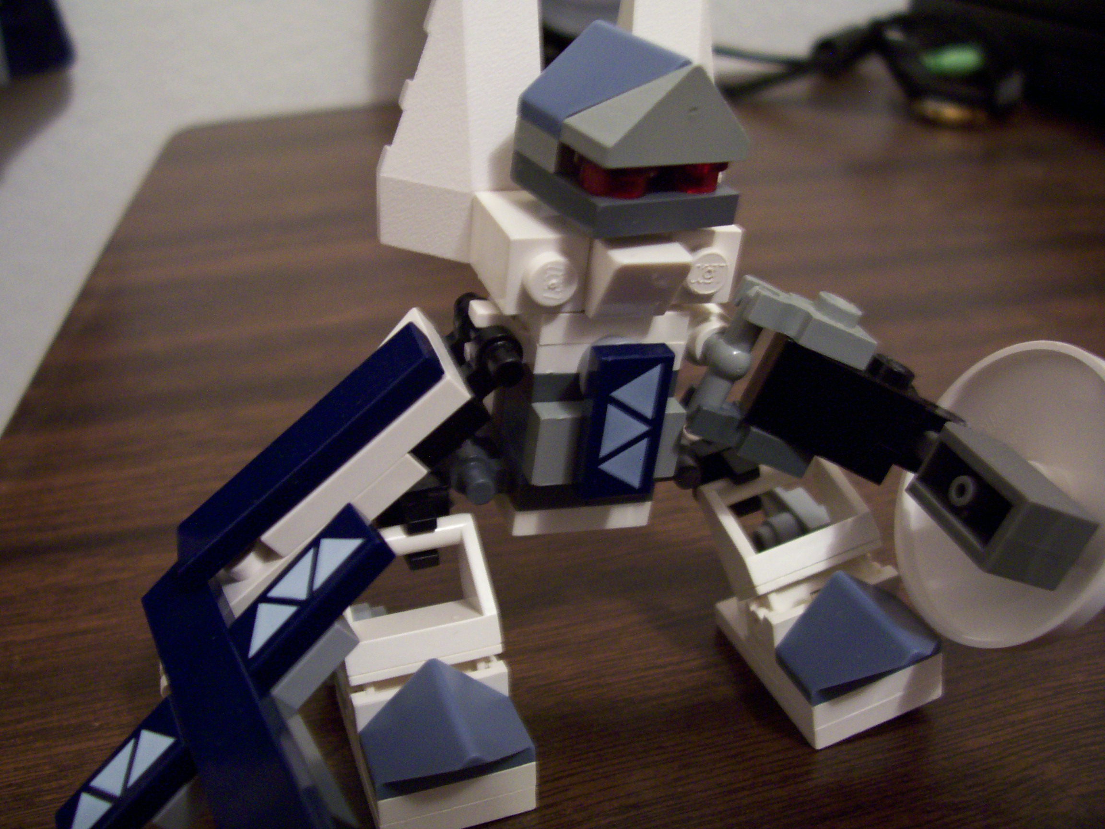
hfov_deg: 54.0
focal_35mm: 34
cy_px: 414
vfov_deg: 41.8
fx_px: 1085
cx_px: 552
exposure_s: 1/8
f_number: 2.7
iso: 160
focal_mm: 5.6
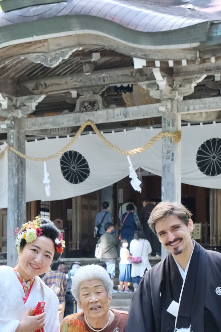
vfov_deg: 21.7
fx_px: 847
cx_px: 103
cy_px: 286
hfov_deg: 14.9
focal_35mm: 92
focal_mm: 34.2
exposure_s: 1/200
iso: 1600
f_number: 5.6
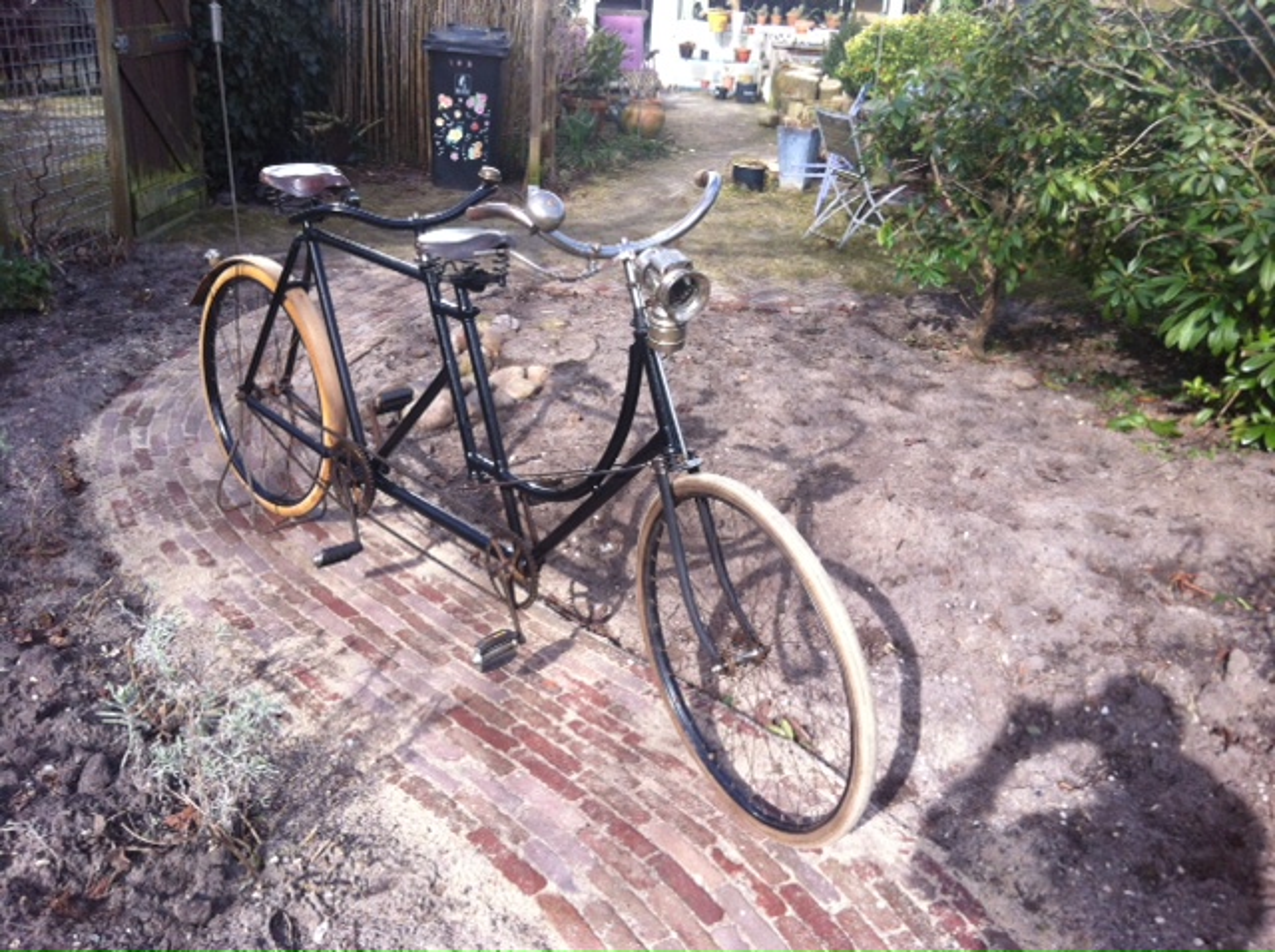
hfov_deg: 52.7
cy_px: 476
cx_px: 638
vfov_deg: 40.6
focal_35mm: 35
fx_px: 1287
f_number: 2.8
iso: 80
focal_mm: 3.85
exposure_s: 1/413
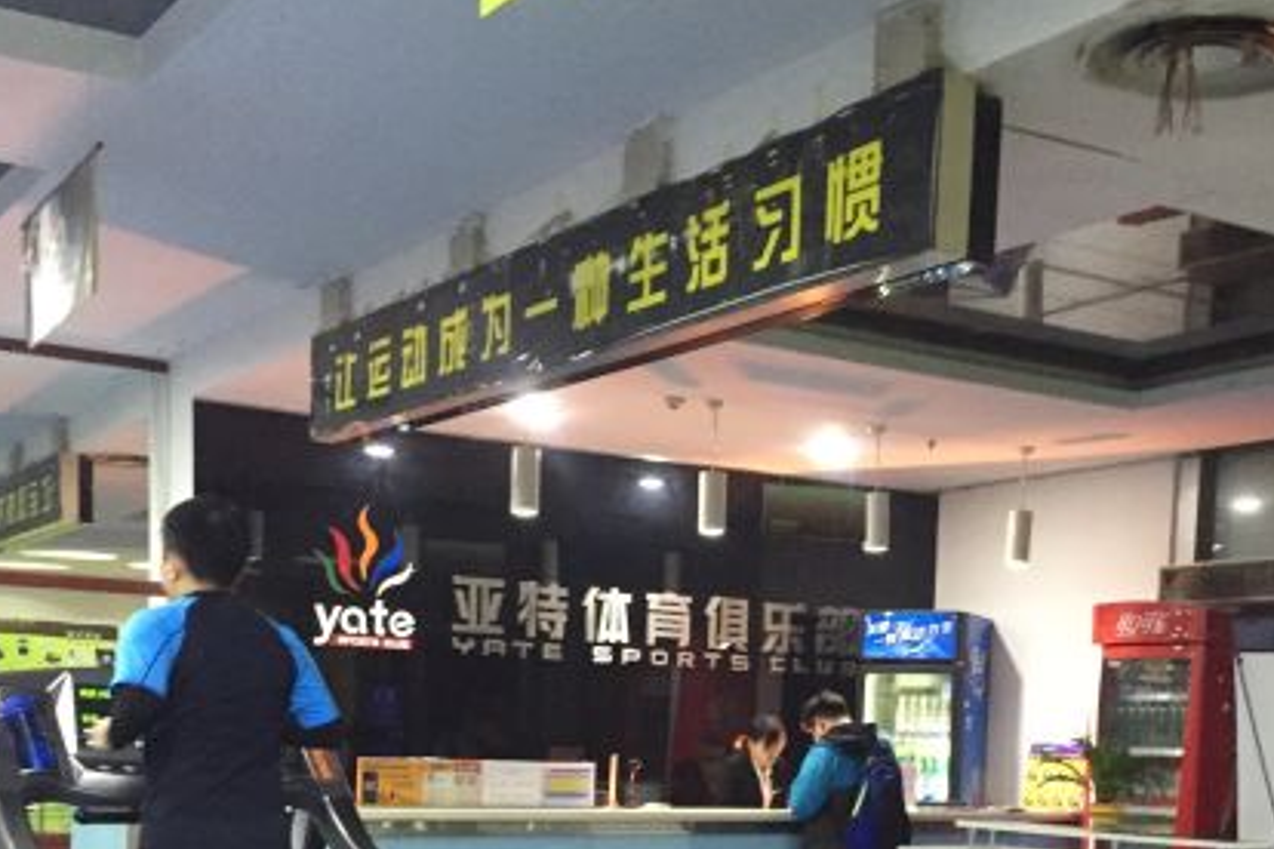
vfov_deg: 24.9
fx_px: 1805
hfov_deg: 38.8
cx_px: 719
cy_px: 898
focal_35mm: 51
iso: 250
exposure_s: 1/15
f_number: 2.2
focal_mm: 4.15
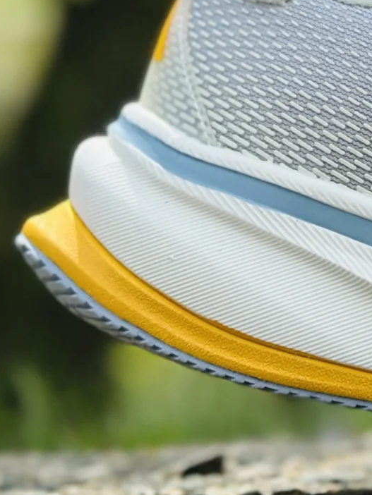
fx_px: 2506
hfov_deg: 8.2
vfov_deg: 11.0
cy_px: -140
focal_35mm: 175
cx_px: 673
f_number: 1.78
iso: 100
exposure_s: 1/2028
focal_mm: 6.86
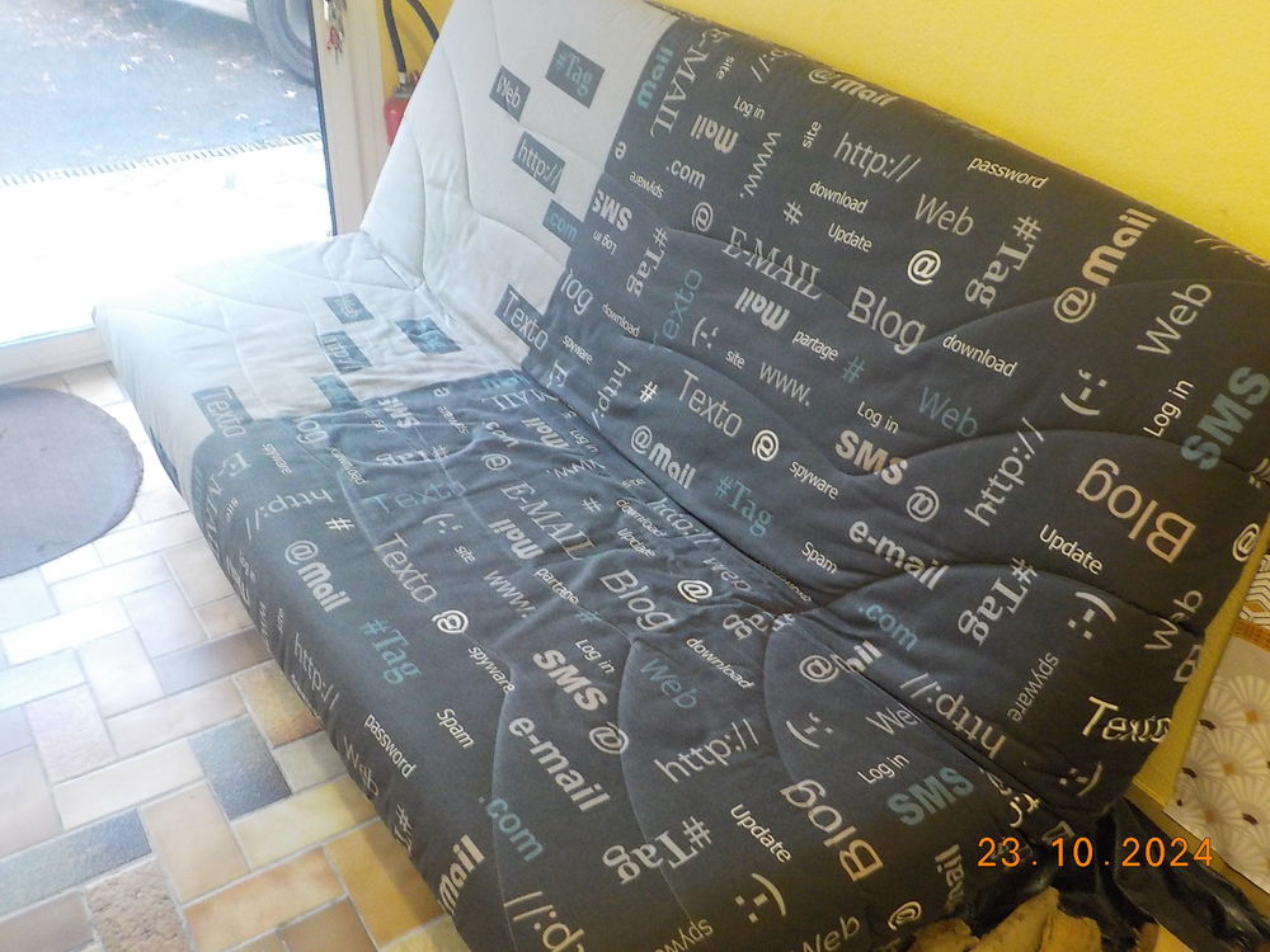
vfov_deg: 46.8
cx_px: 635
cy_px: 476
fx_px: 1101
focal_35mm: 30
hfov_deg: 60.0
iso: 400
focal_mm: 4.1
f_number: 3.3
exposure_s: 1/13
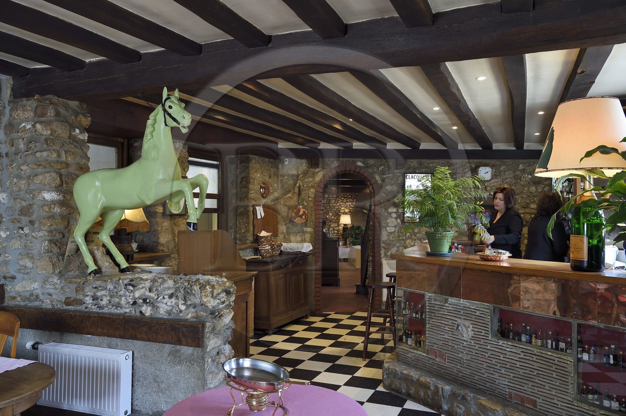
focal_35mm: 31
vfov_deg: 42.3
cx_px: 313
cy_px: 208
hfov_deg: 60.3
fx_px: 539
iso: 1600
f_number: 7.1
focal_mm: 31
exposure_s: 1/30
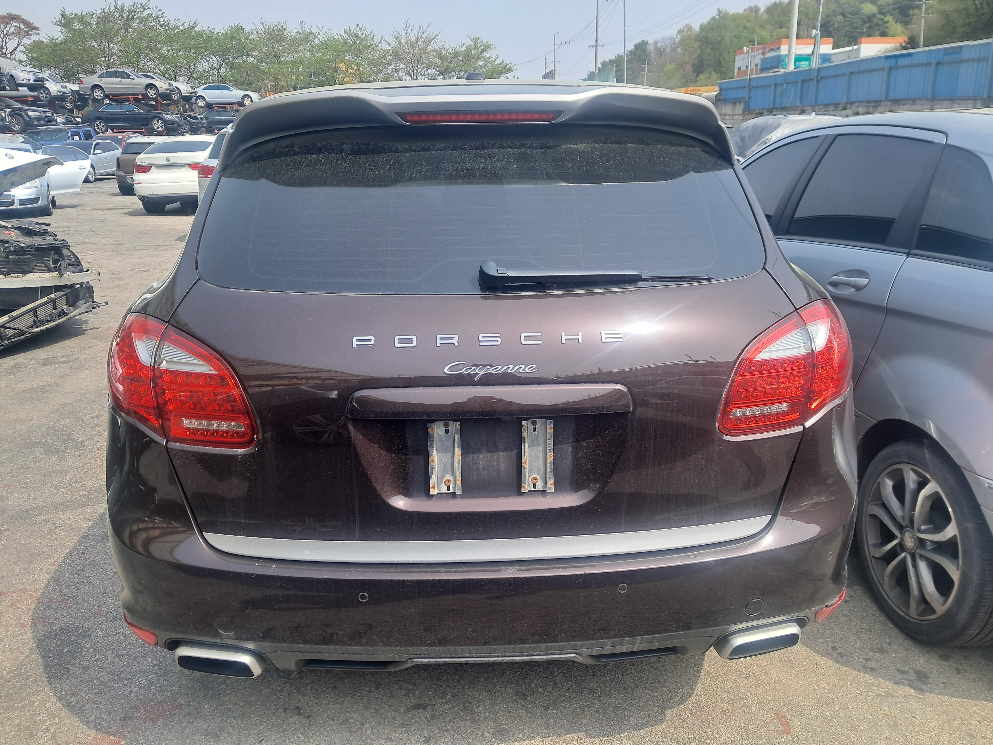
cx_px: 496
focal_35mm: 27
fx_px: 775
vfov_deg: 51.4
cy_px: 372
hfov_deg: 65.3
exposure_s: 1/371
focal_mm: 4
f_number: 1.8
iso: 50
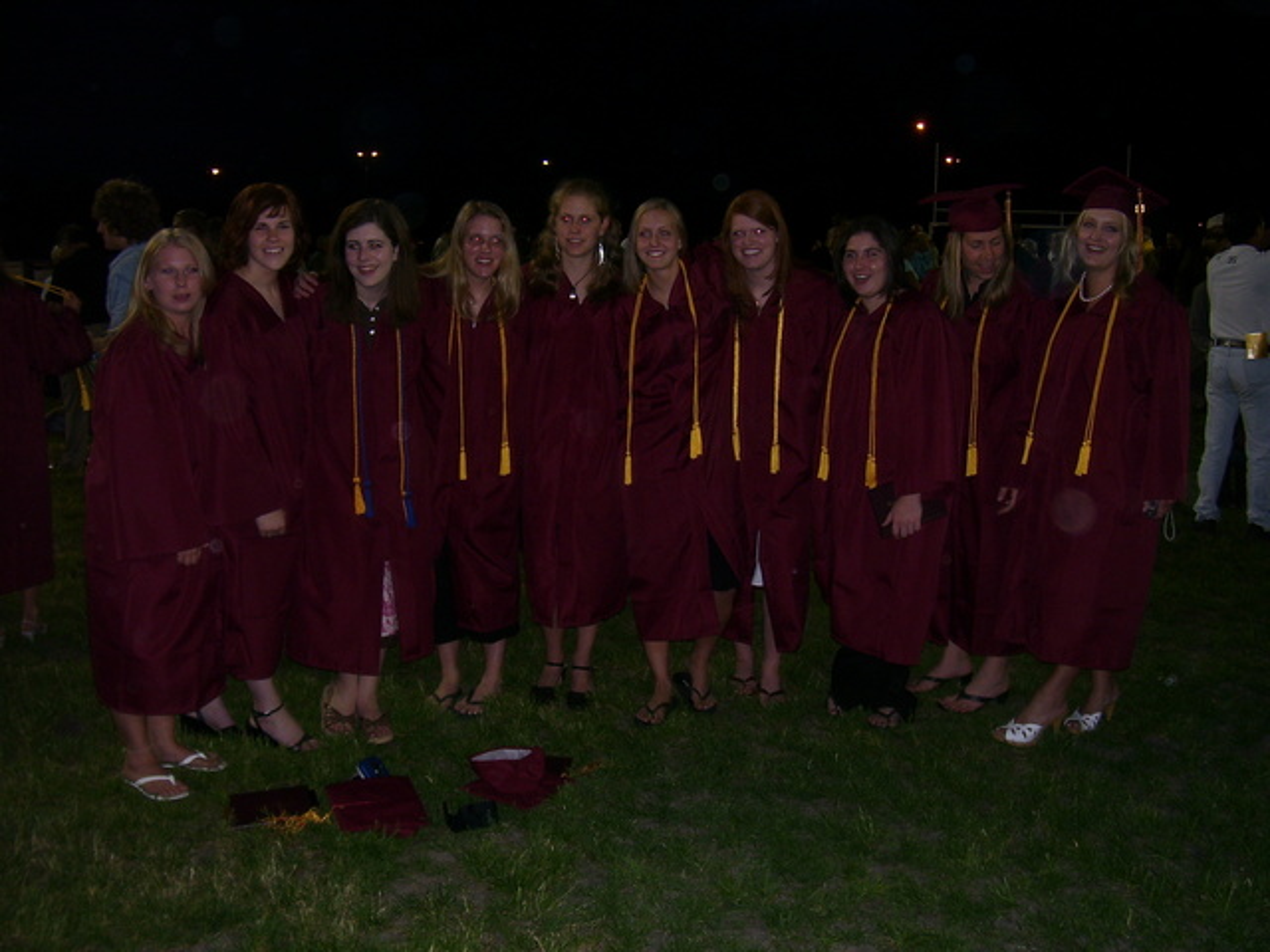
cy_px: 476
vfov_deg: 41.8
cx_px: 635
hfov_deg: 54.0
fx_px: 1247
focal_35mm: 34
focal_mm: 5.6
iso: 80
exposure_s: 1/60
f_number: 2.7
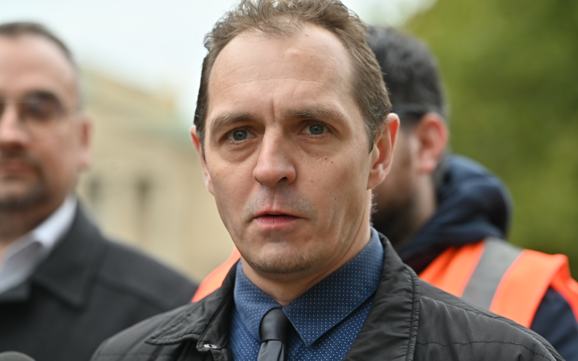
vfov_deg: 9.2
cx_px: 289
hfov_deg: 14.6
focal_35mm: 143
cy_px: 176
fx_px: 2253
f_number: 4.5
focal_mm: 140
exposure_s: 1/200
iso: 125
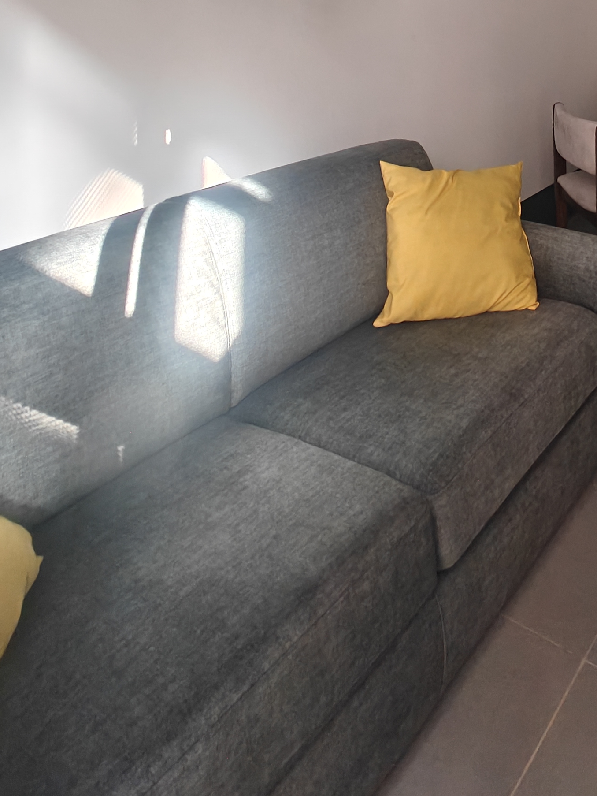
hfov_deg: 43.1
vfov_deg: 45.8
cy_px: -51
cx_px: 488
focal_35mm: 31
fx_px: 713
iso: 1600
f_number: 2.2
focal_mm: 2.62
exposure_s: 1/21
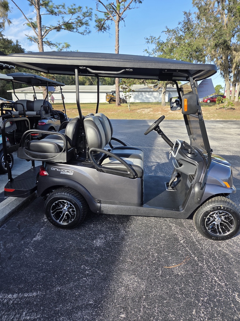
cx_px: 120
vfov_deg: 73.9
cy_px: 160
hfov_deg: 58.9
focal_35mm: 23
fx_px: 213
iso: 80
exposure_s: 1/1889
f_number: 1.8
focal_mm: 5.4
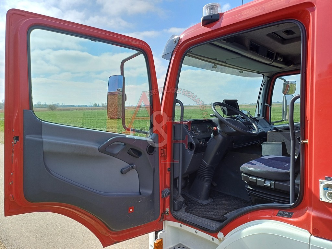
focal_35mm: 25
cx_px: 166
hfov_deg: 69.4
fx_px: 240
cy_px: 124
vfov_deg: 54.9
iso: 50
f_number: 1.8
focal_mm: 4.65
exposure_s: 1/601
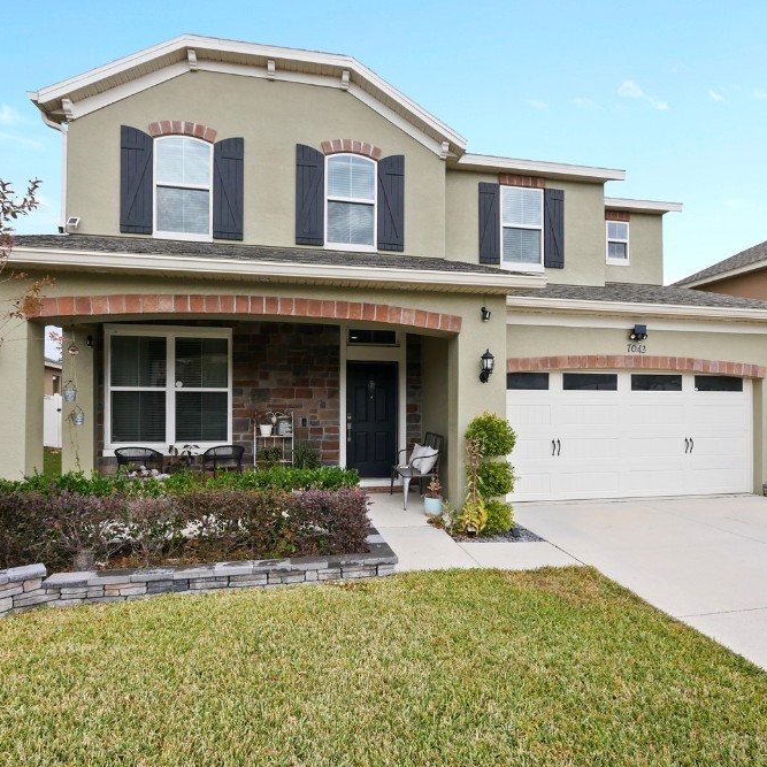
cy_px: 359
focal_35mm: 19
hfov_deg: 77.6
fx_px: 476
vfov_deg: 77.6
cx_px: 401
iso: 200
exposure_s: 1/400
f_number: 8
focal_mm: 7
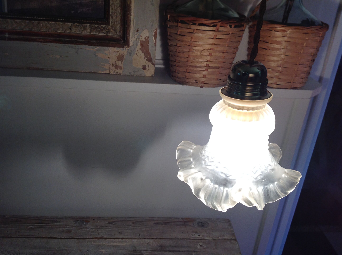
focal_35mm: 35
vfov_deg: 40.6
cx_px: 171
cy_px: 128
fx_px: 345
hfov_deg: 52.7
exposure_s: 1/120
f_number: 2.4
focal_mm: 4.28
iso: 64
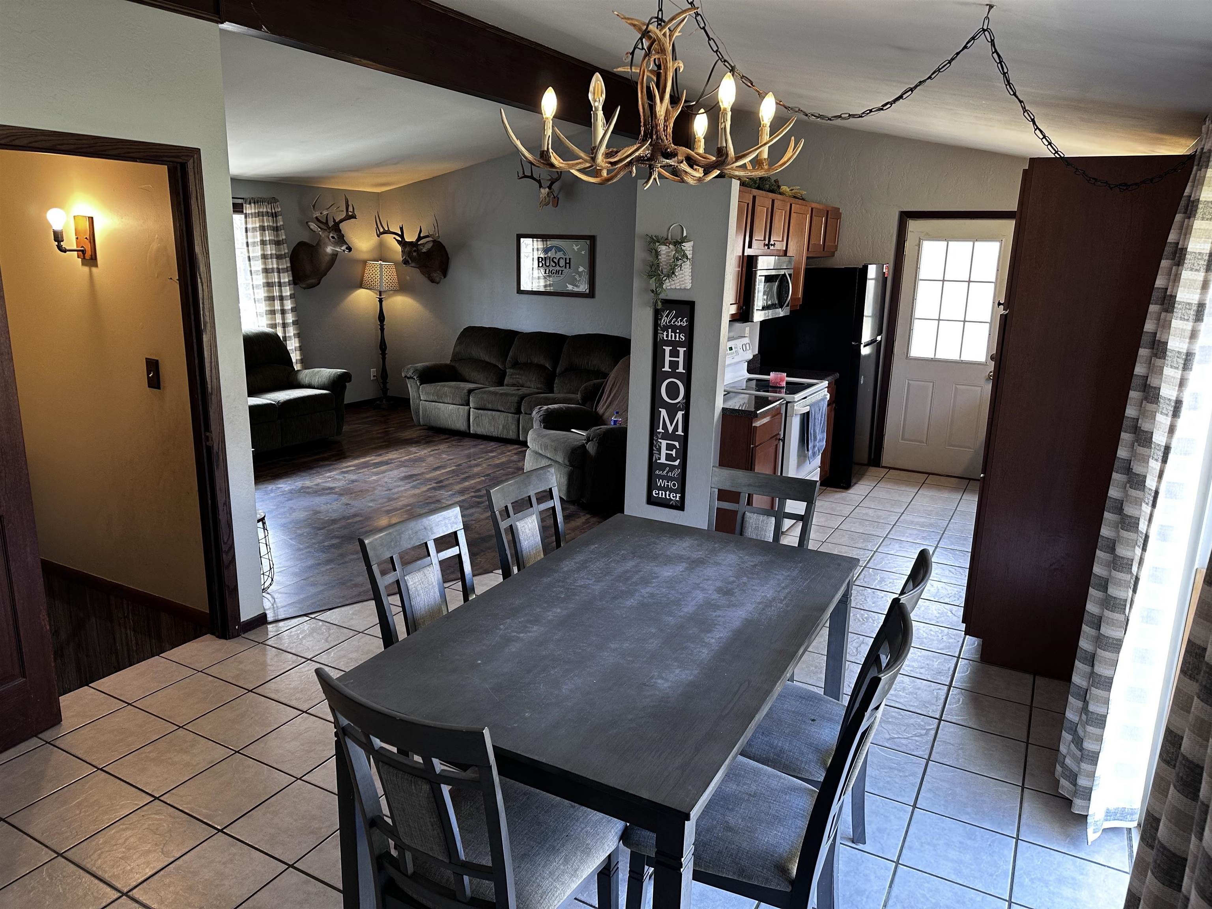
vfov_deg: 56.8
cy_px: 454
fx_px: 840
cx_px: 606
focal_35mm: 24
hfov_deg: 71.6
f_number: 1.78
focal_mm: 6.86
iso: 125
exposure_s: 1/60
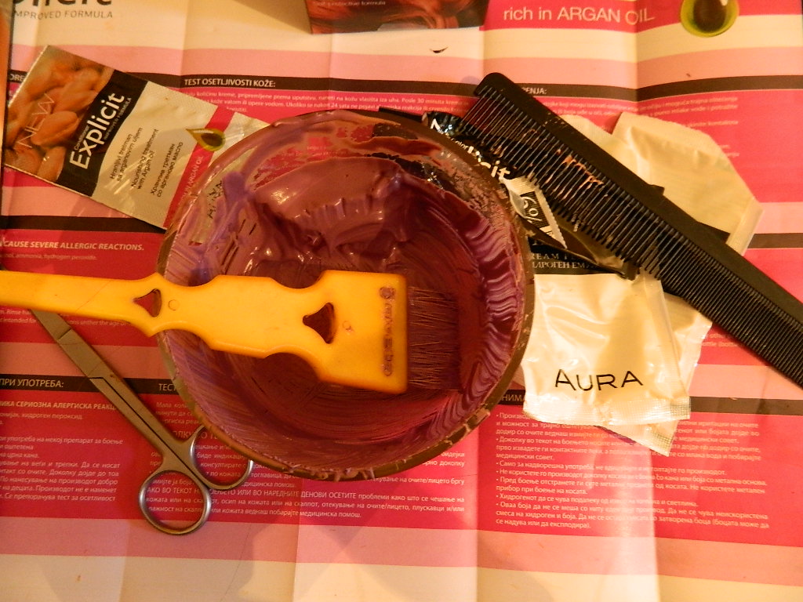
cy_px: 301
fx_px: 580
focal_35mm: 25
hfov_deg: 69.4
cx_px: 402
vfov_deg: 54.9
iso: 400
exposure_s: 1/15
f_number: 3.1
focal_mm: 4.5
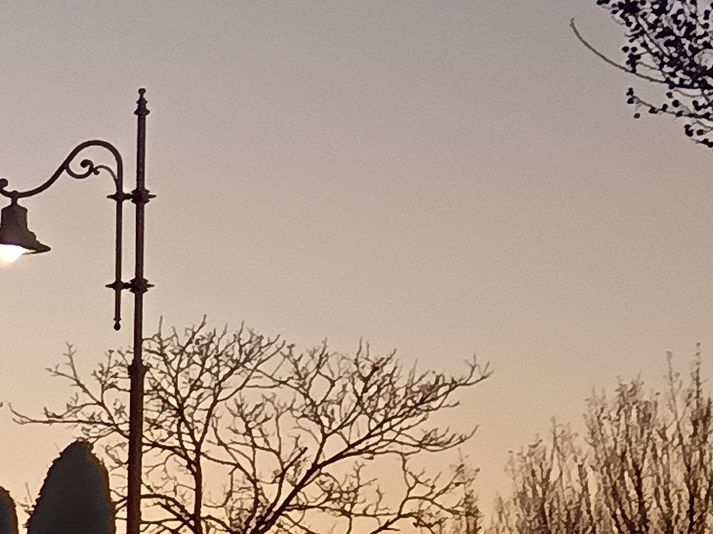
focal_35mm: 202
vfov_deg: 7.3
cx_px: -1257
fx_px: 4160
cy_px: 720
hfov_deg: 8.5
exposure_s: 1/100
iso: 454
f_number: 1.9
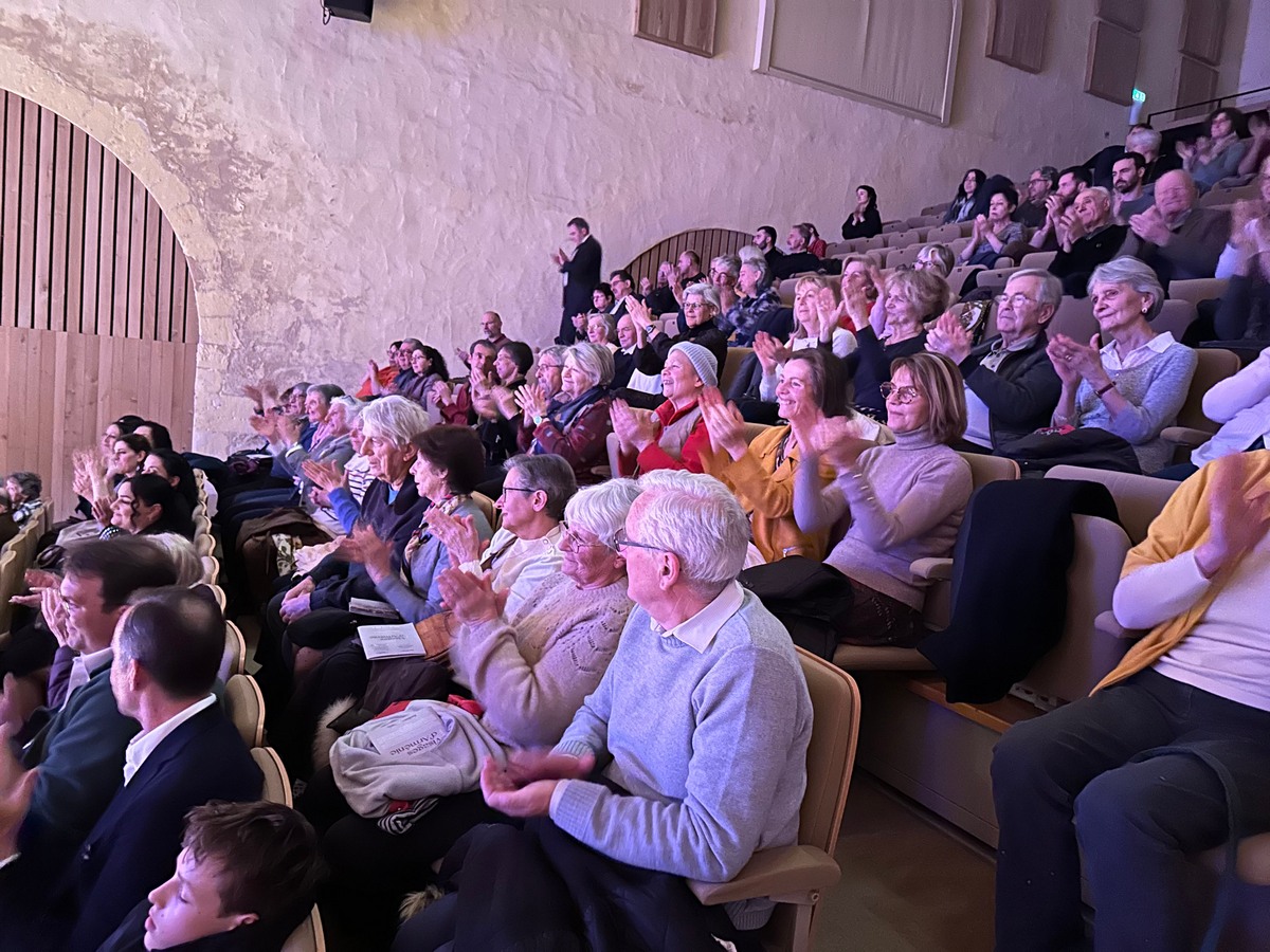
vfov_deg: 56.8
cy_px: 476
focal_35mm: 24
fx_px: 881
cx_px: 635
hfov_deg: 71.6
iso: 2000
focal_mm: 6.86
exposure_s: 1/17
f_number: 1.78
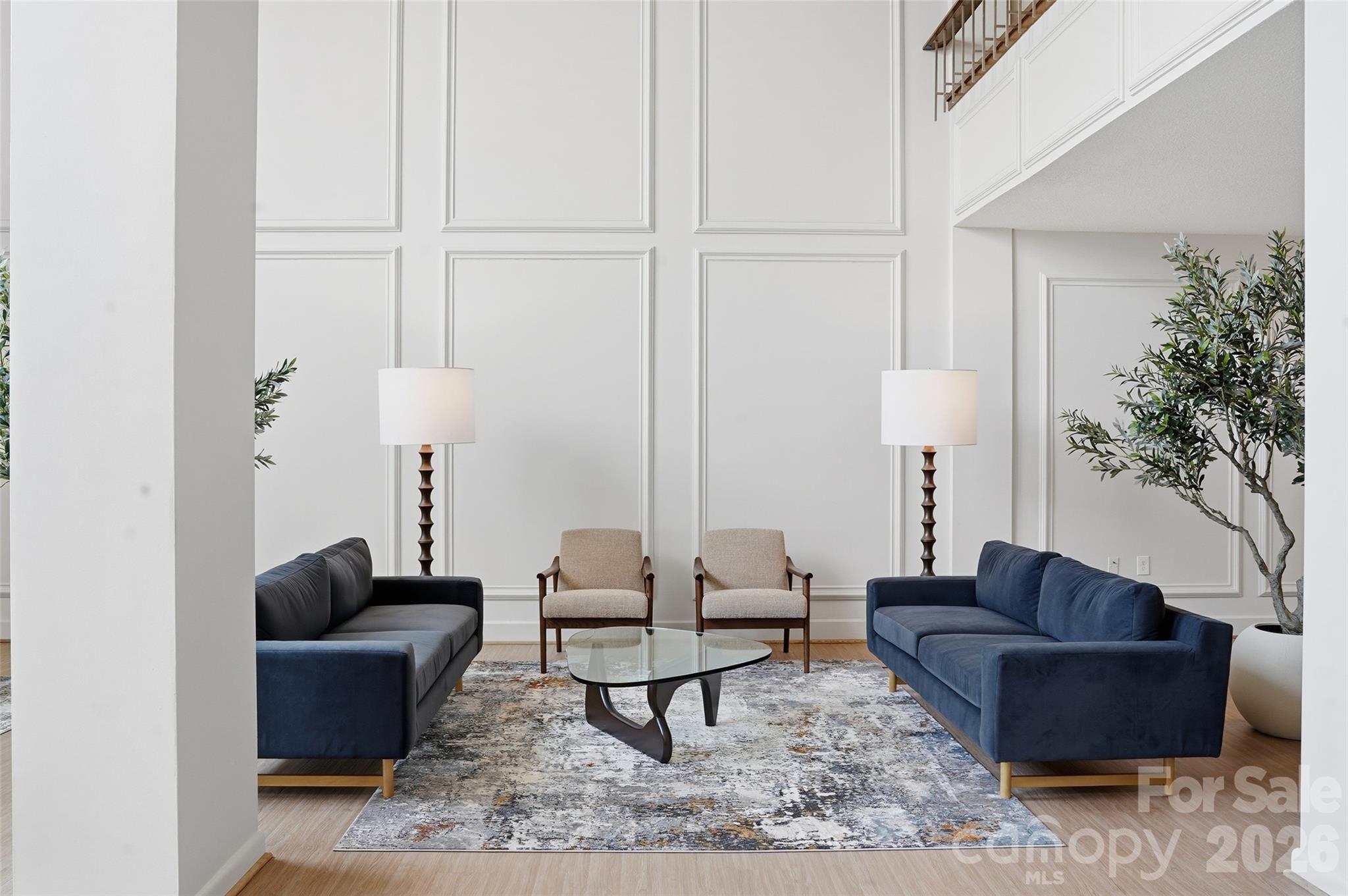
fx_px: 1085
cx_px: 674
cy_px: 448
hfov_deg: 63.7
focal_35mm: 29
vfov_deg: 44.9
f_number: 9.5
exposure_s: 1/45
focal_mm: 29
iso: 250
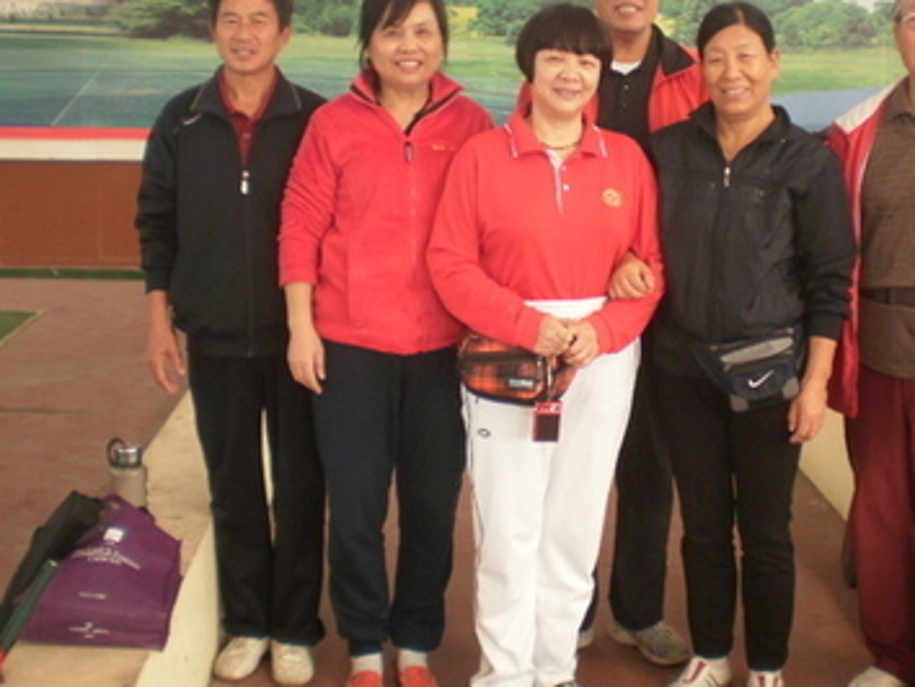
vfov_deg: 23.9
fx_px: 1613
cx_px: 582
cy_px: 222
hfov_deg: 31.5
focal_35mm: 61
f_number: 3.1
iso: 100
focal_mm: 6.3
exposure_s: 1/80
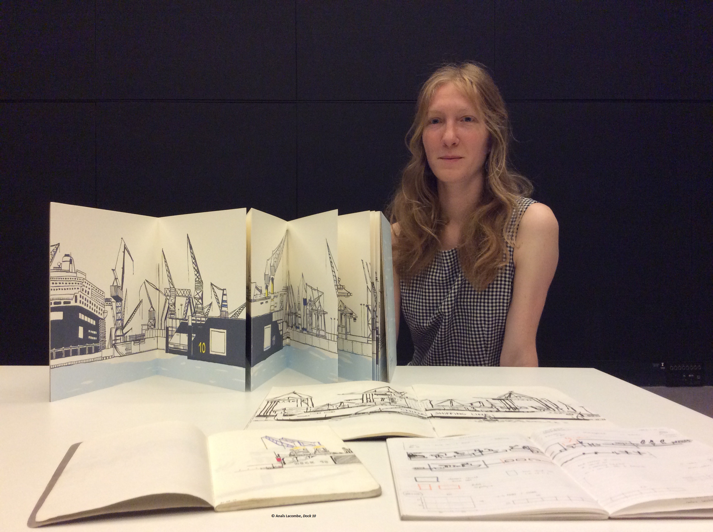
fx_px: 658
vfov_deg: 44.1
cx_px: 356
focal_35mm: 32
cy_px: 266
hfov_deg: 56.9
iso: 160
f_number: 2.4
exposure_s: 1/25
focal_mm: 3.3
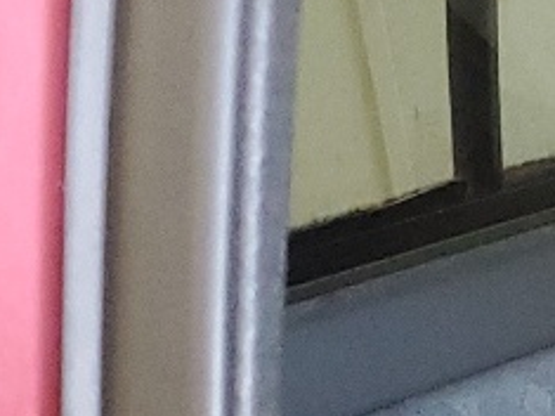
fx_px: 2836
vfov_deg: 7.3
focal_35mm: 177
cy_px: 1321
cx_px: 1311
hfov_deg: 9.9
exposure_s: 1/60.2
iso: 346
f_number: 1.5
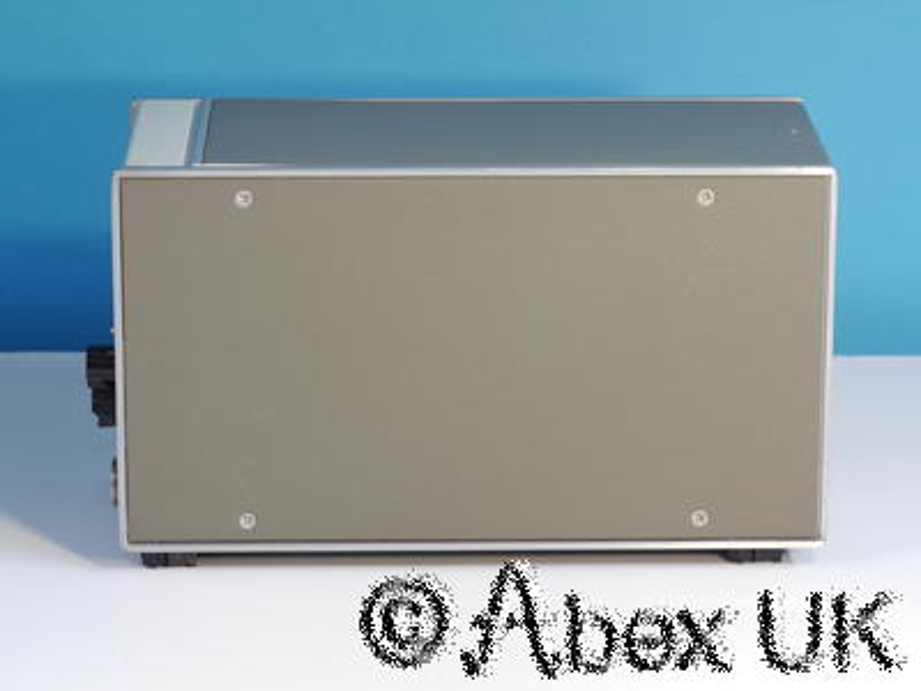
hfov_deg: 13.5
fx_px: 3885
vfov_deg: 10.2
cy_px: 346
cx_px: 460
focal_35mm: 146
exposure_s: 1/2.5
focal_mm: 73
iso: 200
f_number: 8
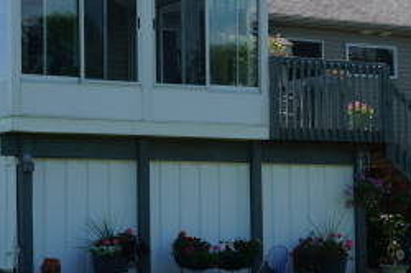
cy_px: 178
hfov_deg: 17.8
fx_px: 1311
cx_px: 155
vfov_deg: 11.9
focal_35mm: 115
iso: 100
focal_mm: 30
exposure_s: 1/125
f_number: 13
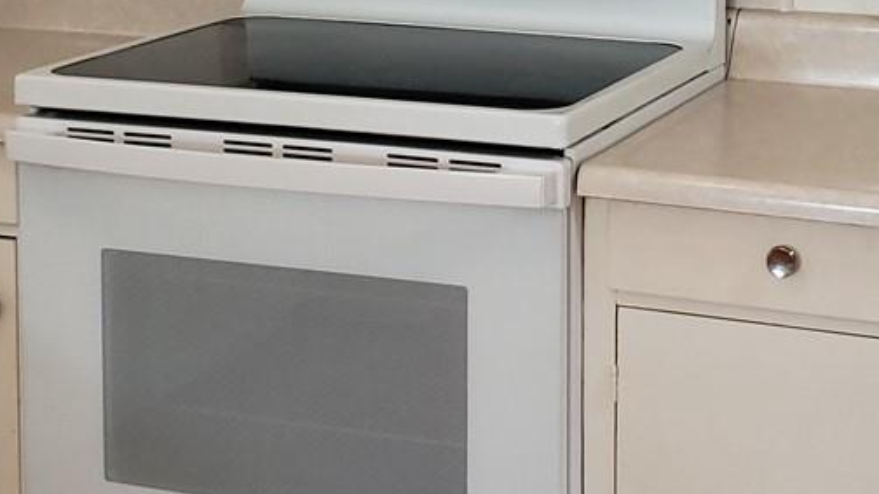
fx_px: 2097
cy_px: -77
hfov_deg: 23.5
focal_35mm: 90
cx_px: 616
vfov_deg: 13.1
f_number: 2.4
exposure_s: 1/60
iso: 125
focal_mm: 4.3
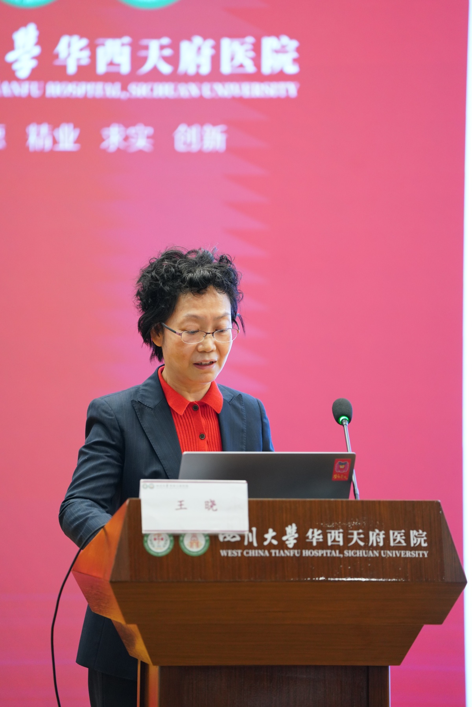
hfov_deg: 7.1
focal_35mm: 194
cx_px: 236
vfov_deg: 10.6
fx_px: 3815
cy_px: 354
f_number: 2.8
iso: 2000
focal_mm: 194
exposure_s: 1/200
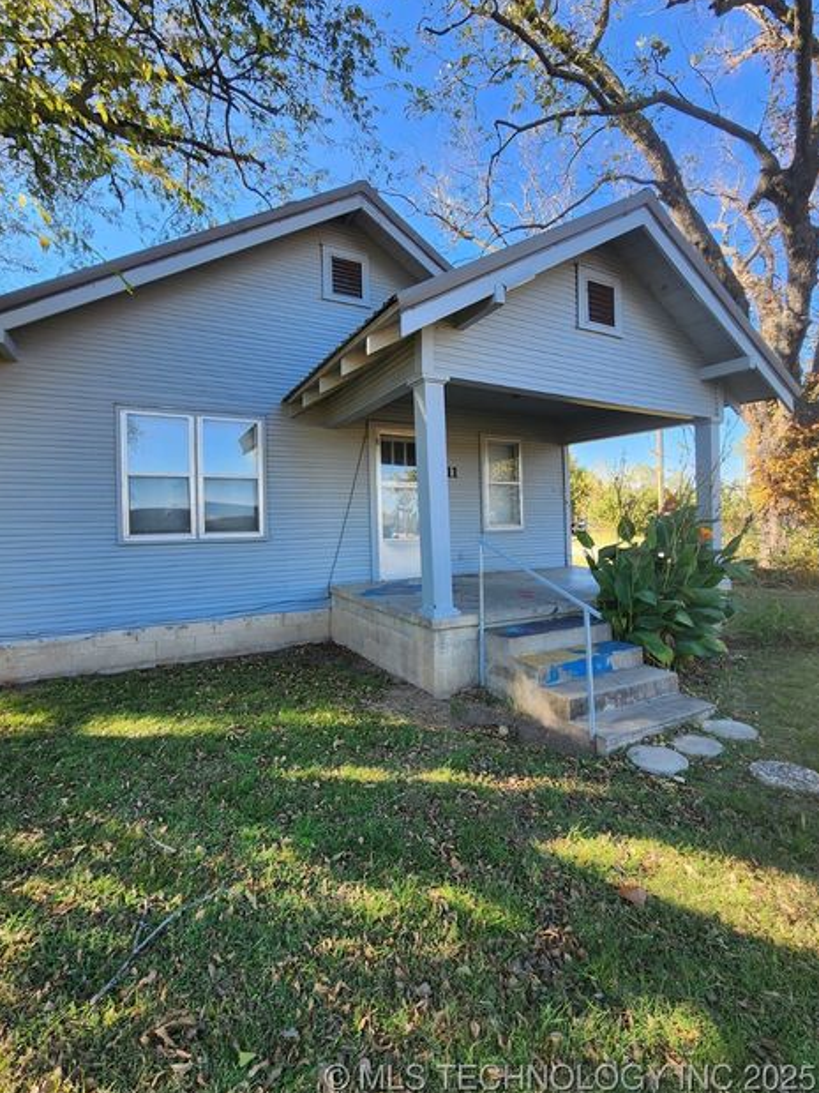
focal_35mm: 14
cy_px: 524
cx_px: 383
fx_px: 442
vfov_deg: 102.0
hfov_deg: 85.5
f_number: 2.2
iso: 50
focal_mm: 2.2
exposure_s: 1/305
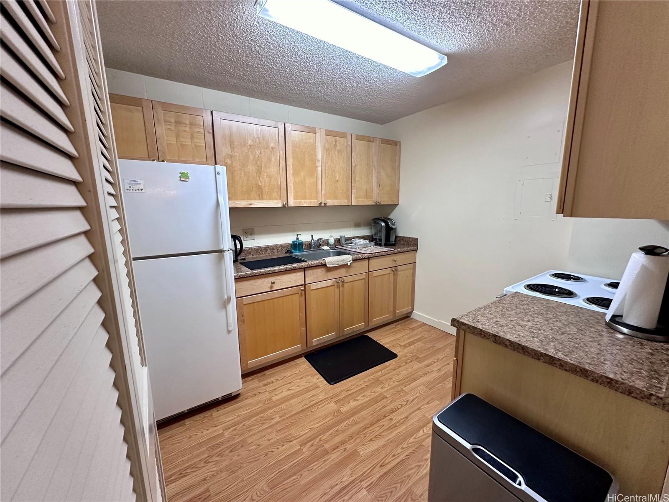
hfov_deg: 102.1
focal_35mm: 14
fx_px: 271
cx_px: 334
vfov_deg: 85.7
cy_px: 251
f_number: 2.2
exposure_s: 1/60
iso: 250
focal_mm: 2.22
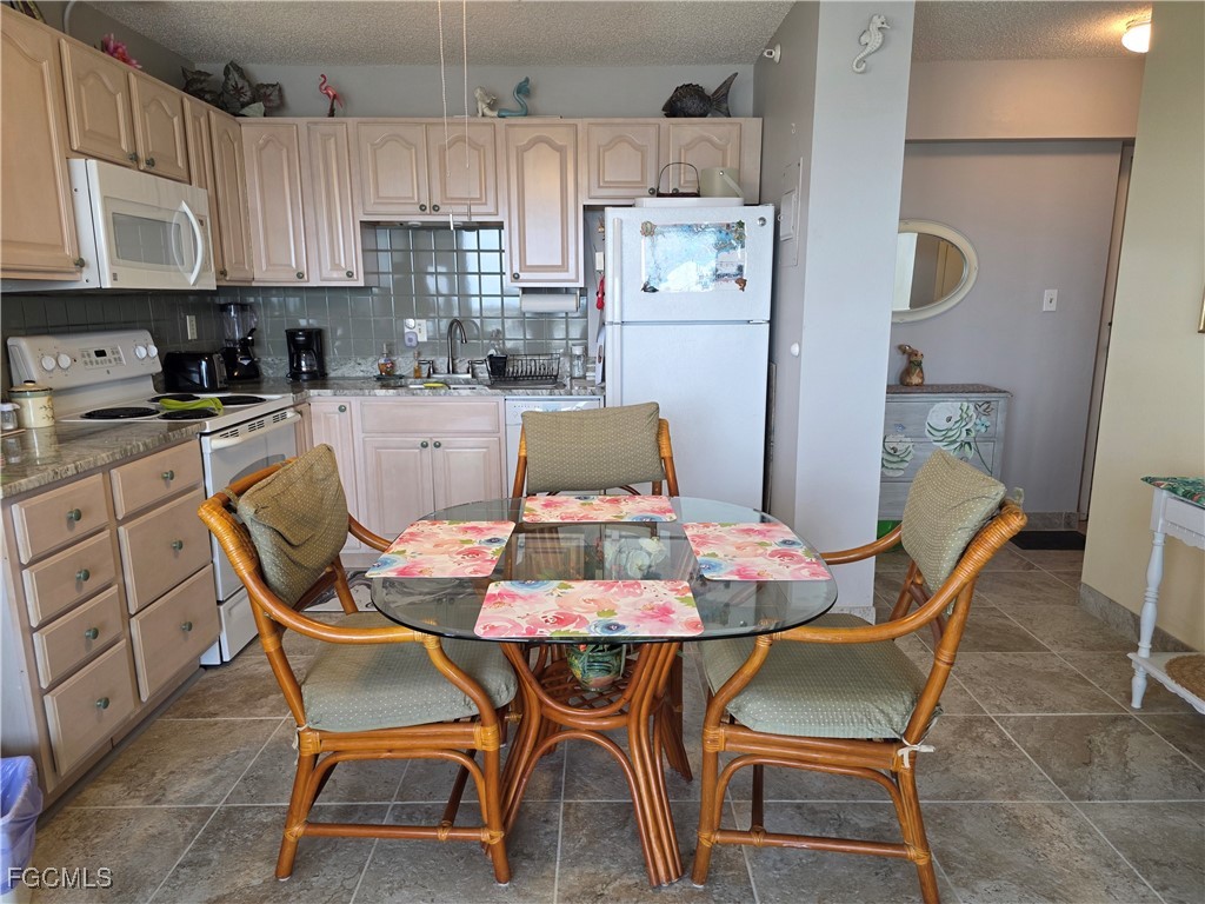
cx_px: 602
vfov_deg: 58.9
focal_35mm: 23
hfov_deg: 73.9
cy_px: 452
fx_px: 801
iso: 100
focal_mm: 6.3
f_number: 1.7
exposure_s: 1/120
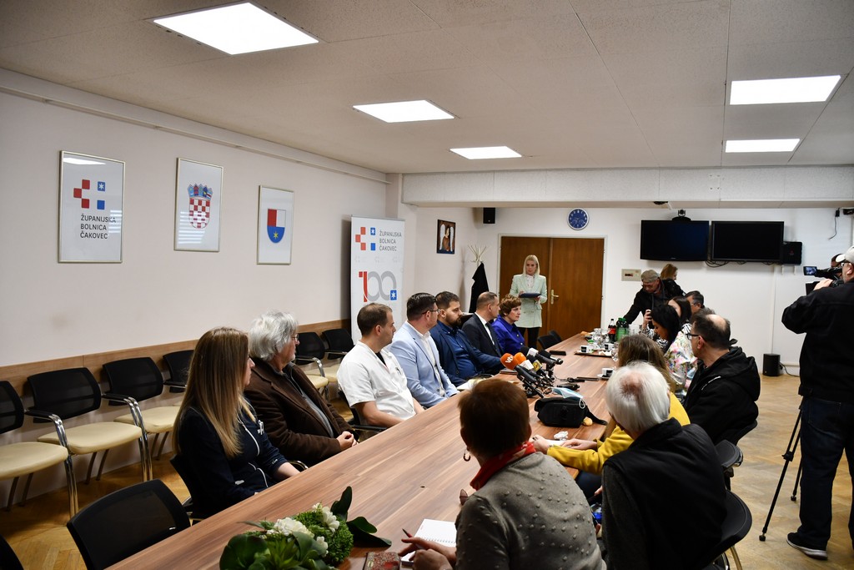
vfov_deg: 47.9
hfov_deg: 67.4
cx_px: 427
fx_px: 641
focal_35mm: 27
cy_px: 285
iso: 1000
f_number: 3.5
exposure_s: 1/125
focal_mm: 18
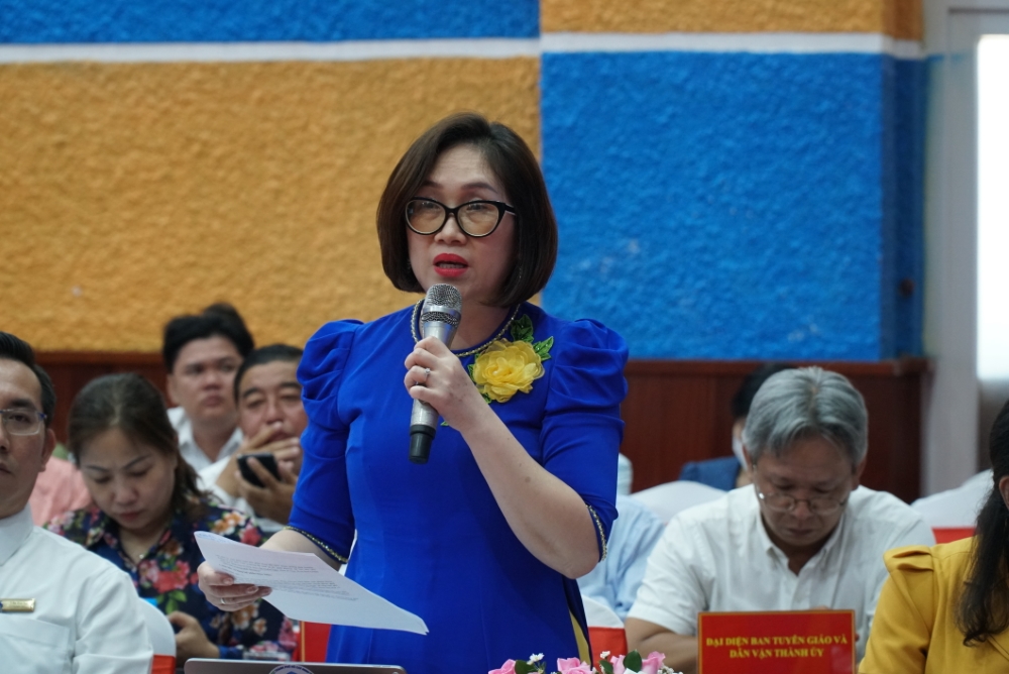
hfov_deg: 13.0
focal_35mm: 158
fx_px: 4417
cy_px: 337
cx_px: 504
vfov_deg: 8.7
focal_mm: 105
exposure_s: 1/200
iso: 1600
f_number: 5.6
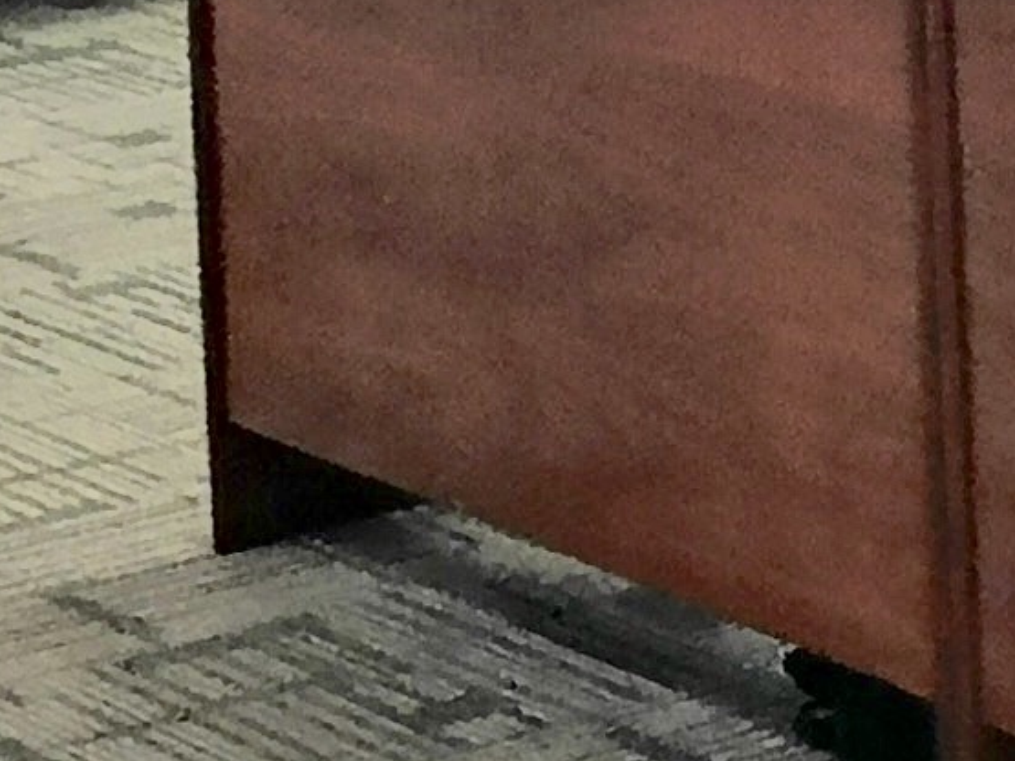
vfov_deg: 7.3
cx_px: 2324
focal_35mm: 193
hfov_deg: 9.3
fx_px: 5658
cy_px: -931
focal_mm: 3.95
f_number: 1.8
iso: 100
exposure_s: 4
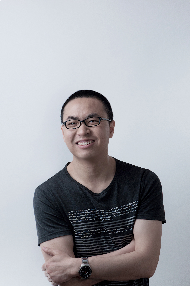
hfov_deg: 5.9
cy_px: 143
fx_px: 1845
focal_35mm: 232
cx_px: 95
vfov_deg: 8.9
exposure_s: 1/60
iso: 200
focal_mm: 155
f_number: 14
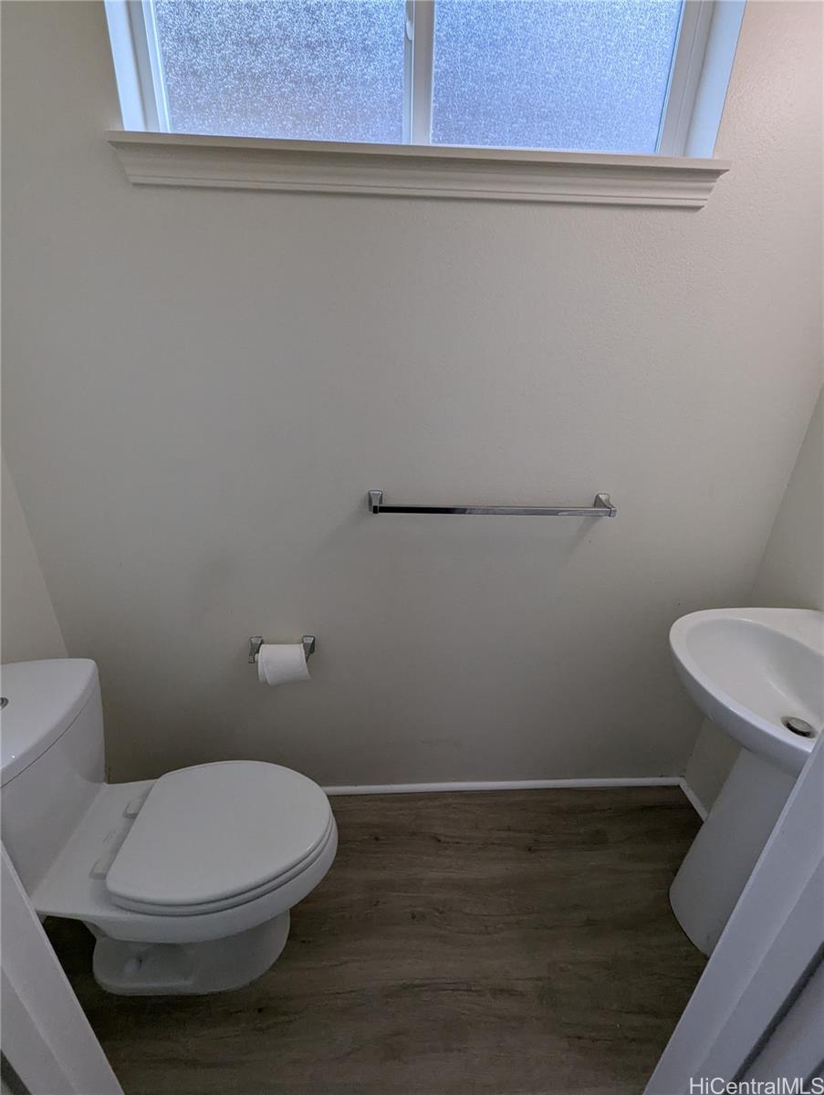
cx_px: 412
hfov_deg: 90.0
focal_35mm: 13
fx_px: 412
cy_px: 548
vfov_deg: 106.1
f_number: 2.2
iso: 111
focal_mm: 1.95
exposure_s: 1/120
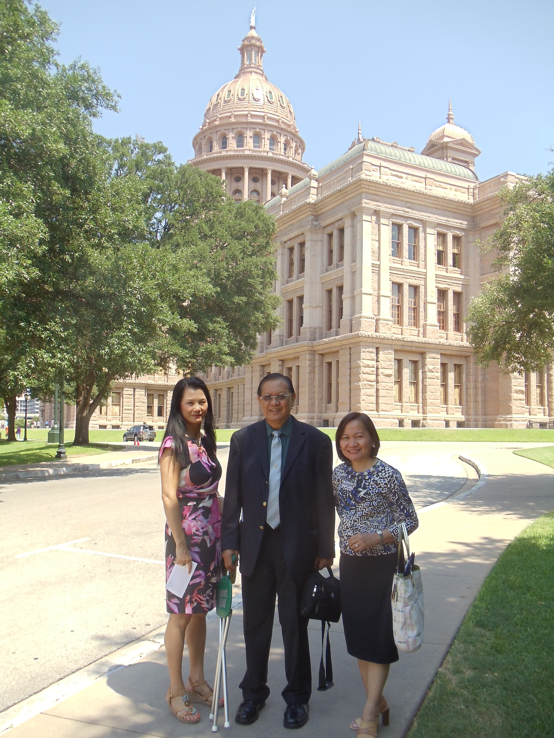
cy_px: 369
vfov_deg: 42.9
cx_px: 277
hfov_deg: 32.9
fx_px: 939
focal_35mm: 44
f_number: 3.5
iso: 80
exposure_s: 1/320
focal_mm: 6
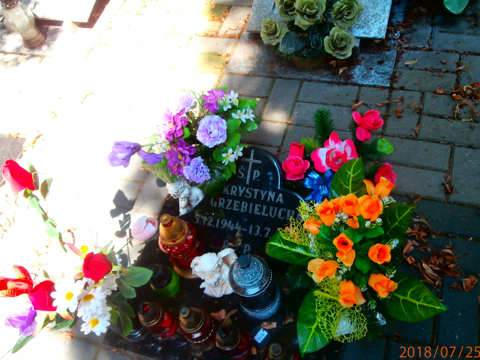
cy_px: 196
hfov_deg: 55.3
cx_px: 247
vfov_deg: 42.9
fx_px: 458
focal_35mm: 33
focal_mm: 5.36
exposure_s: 1/80
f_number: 3.5
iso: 100
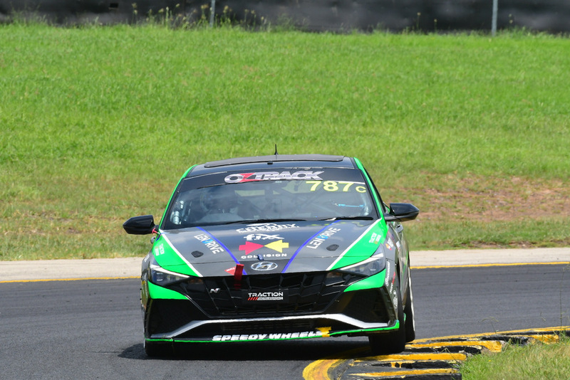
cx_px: 285
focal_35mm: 570
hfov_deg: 3.6
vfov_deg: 2.4
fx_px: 9028
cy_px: 190
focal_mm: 380
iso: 640
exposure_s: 1/640
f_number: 14
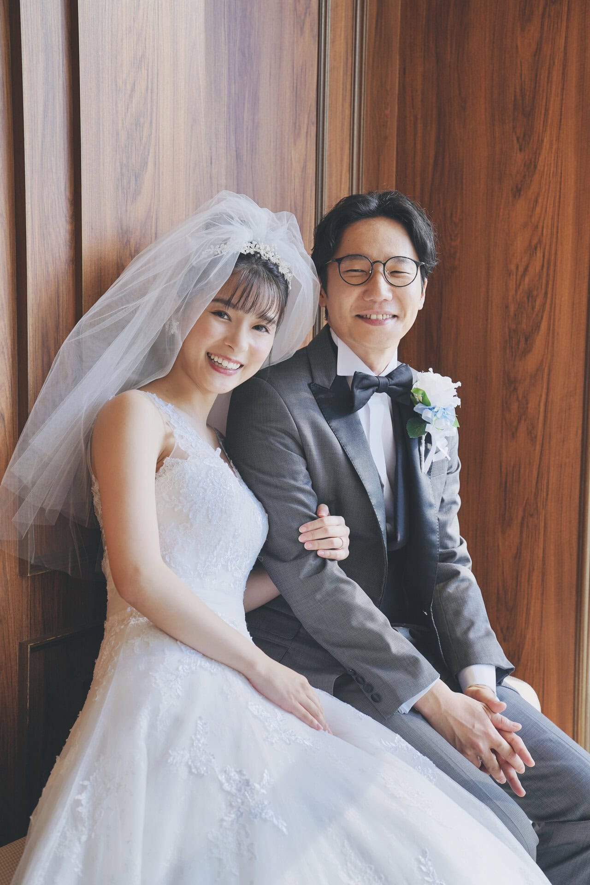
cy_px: 442
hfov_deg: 23.4
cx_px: 295
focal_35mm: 58
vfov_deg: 34.5
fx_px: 1426
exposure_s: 1/100
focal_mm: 58
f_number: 4
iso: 200
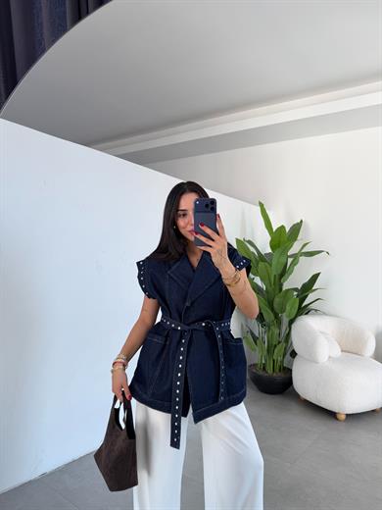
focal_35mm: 24
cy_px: 255
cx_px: 191
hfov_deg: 56.8
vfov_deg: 71.6
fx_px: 353
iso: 64
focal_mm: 6.76
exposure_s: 1/121
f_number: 1.78
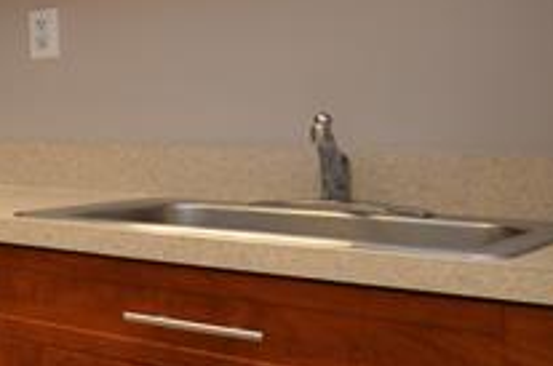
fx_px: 889
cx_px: -350
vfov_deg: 22.8
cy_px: 55
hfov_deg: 24.0
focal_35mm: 58
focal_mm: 10
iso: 400
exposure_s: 1/60
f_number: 3.5
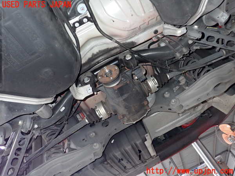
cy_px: 88
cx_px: 118
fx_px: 204
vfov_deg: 46.8
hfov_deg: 60.0
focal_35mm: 30
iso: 500
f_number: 2.3
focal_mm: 5.4
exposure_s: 1/125
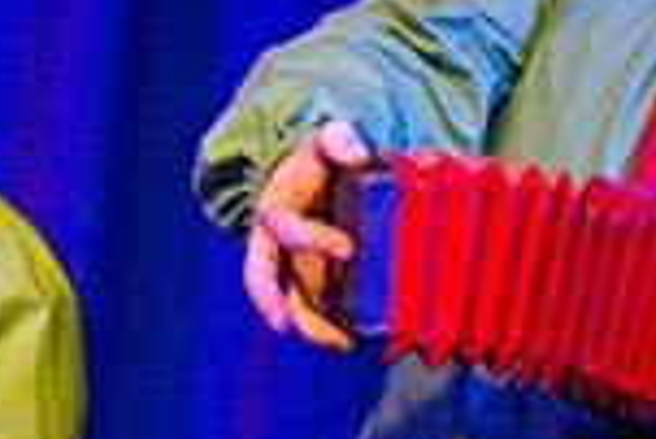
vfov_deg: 5.1
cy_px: 267
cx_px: -26
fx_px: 4906
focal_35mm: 269
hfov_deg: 7.6
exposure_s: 1/250
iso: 1600
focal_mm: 70
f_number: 2.8
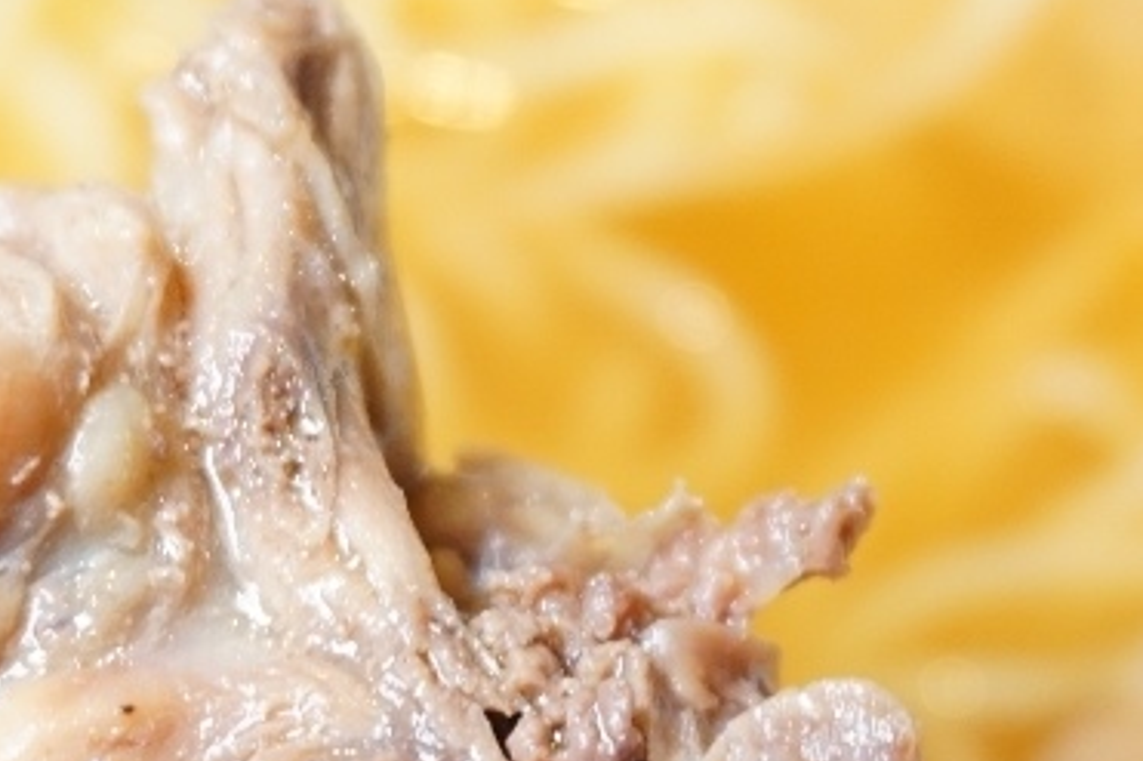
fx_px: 4074
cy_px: 824
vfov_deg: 10.5
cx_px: 213
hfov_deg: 15.9
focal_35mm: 128
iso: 500
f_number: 5
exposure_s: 1/60
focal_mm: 31
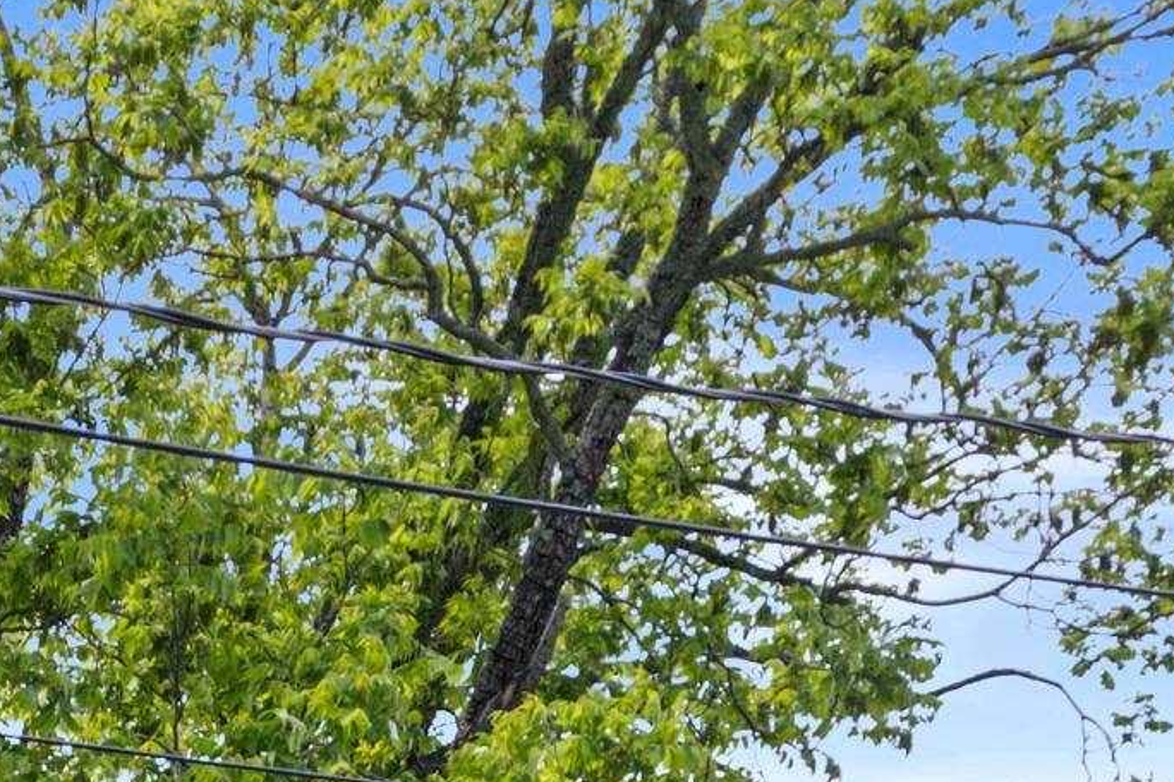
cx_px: -501
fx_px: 3457
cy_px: 1272
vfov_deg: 12.1
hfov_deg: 17.6
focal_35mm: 106
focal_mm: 19.1
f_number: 7.1
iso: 500
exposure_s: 1/500
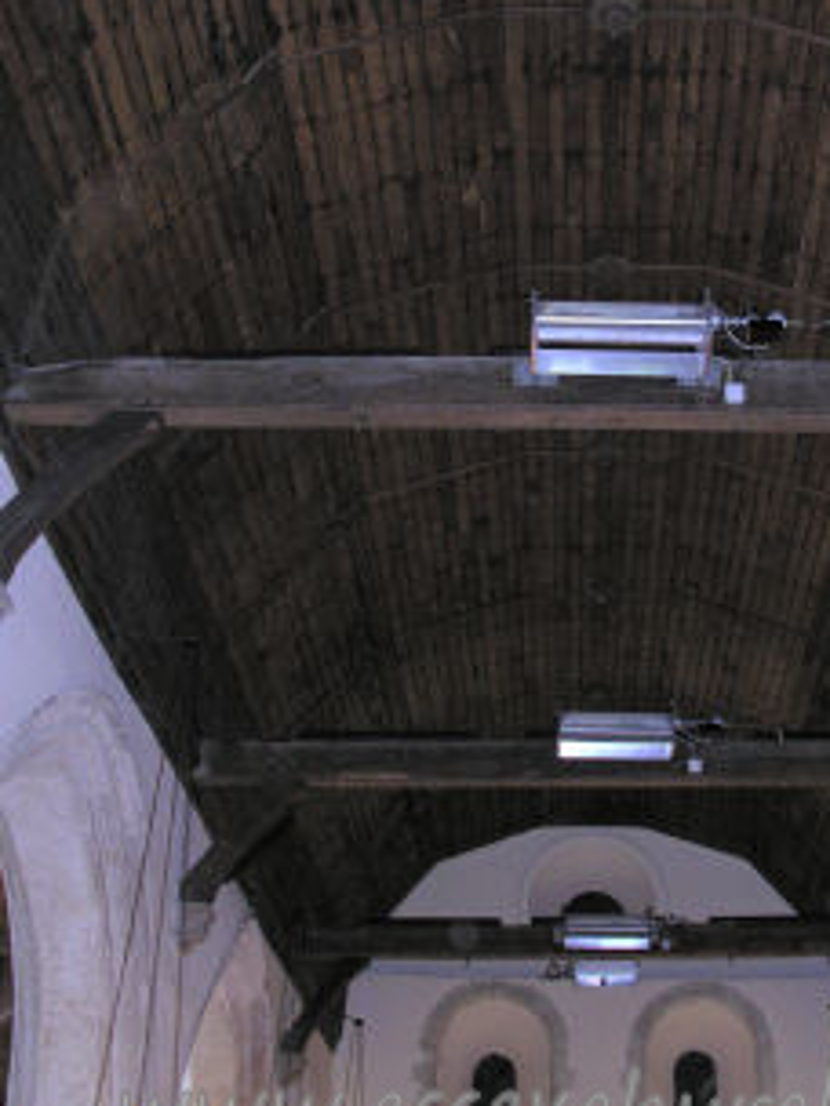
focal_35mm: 53
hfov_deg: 27.3
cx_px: 570
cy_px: 367
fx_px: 1694
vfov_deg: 35.8
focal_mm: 8.9
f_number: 2.8
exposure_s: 1/60.1
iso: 200
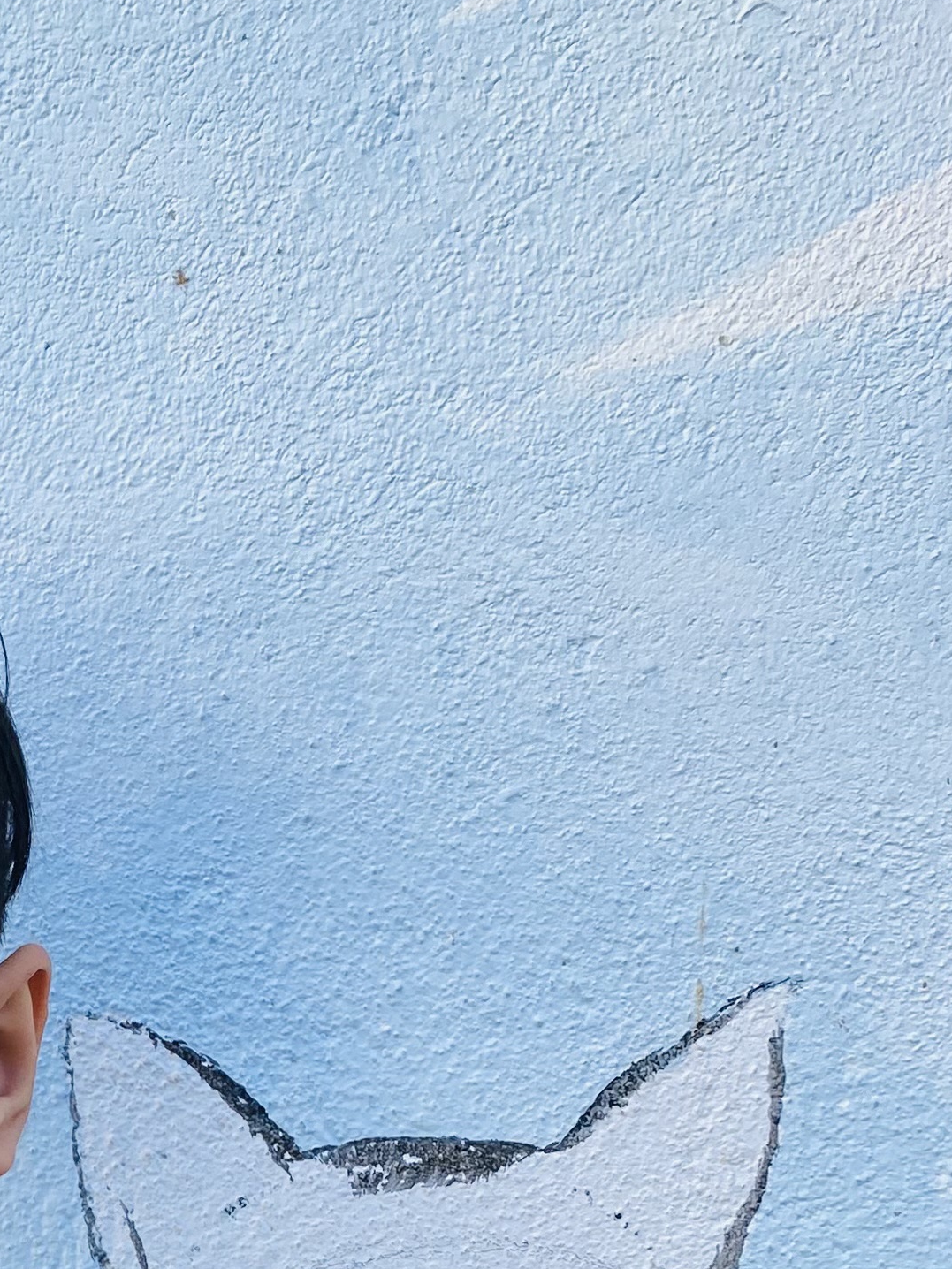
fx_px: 2677
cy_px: 1288
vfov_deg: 25.3
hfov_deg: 18.6
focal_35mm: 73
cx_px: -309
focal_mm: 4.25
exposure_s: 1/585
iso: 32
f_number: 1.8
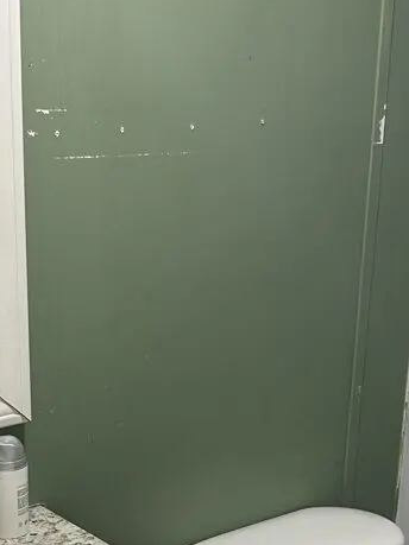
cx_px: 183
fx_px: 1072
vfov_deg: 28.1
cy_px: 424
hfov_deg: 21.6
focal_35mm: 68
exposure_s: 1/60
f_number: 1.5
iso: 100
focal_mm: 5.7
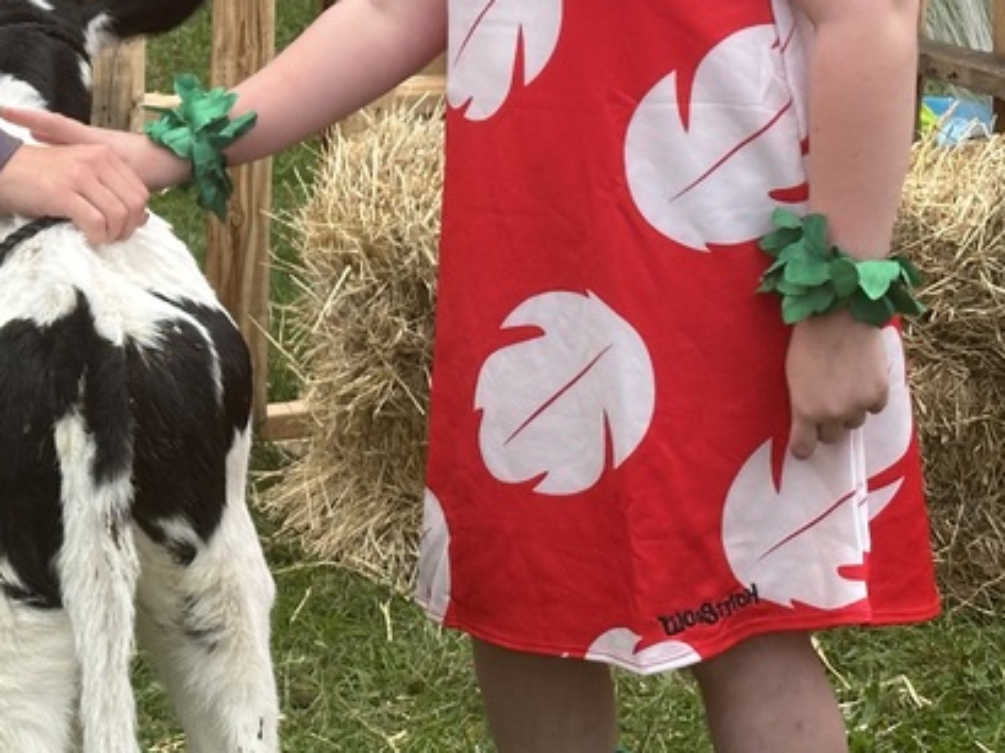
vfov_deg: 12.3
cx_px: 25
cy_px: 125
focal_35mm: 120
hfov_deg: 16.1
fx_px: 3482
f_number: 1.78
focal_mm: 6.86
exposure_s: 1/72
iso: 80
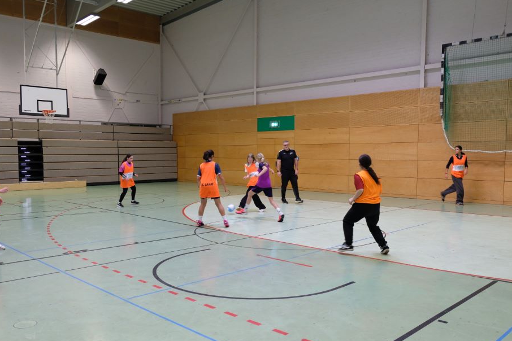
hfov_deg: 58.6
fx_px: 455
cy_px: 184
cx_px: 231
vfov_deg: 41.1
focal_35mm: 32
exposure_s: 1/125
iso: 1250
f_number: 2.8
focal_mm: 19.6
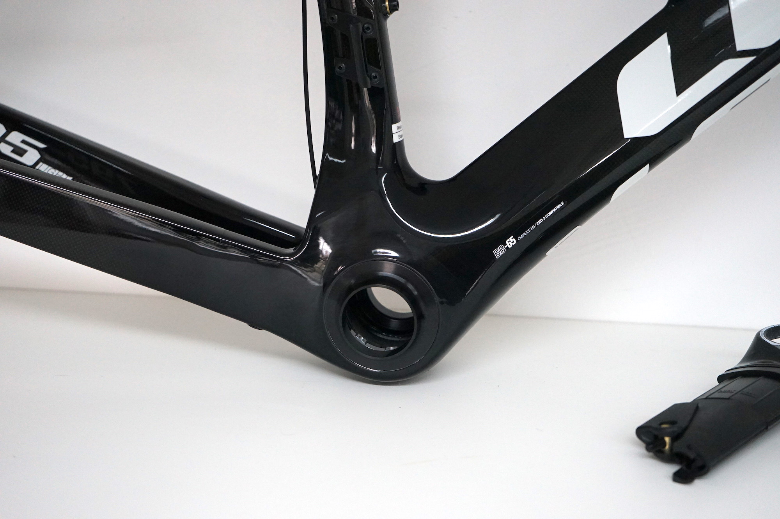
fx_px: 1104
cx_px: 390
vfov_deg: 26.4
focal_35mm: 51
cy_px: 260
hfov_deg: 38.9
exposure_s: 1/160
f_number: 4.5
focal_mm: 51
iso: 3200
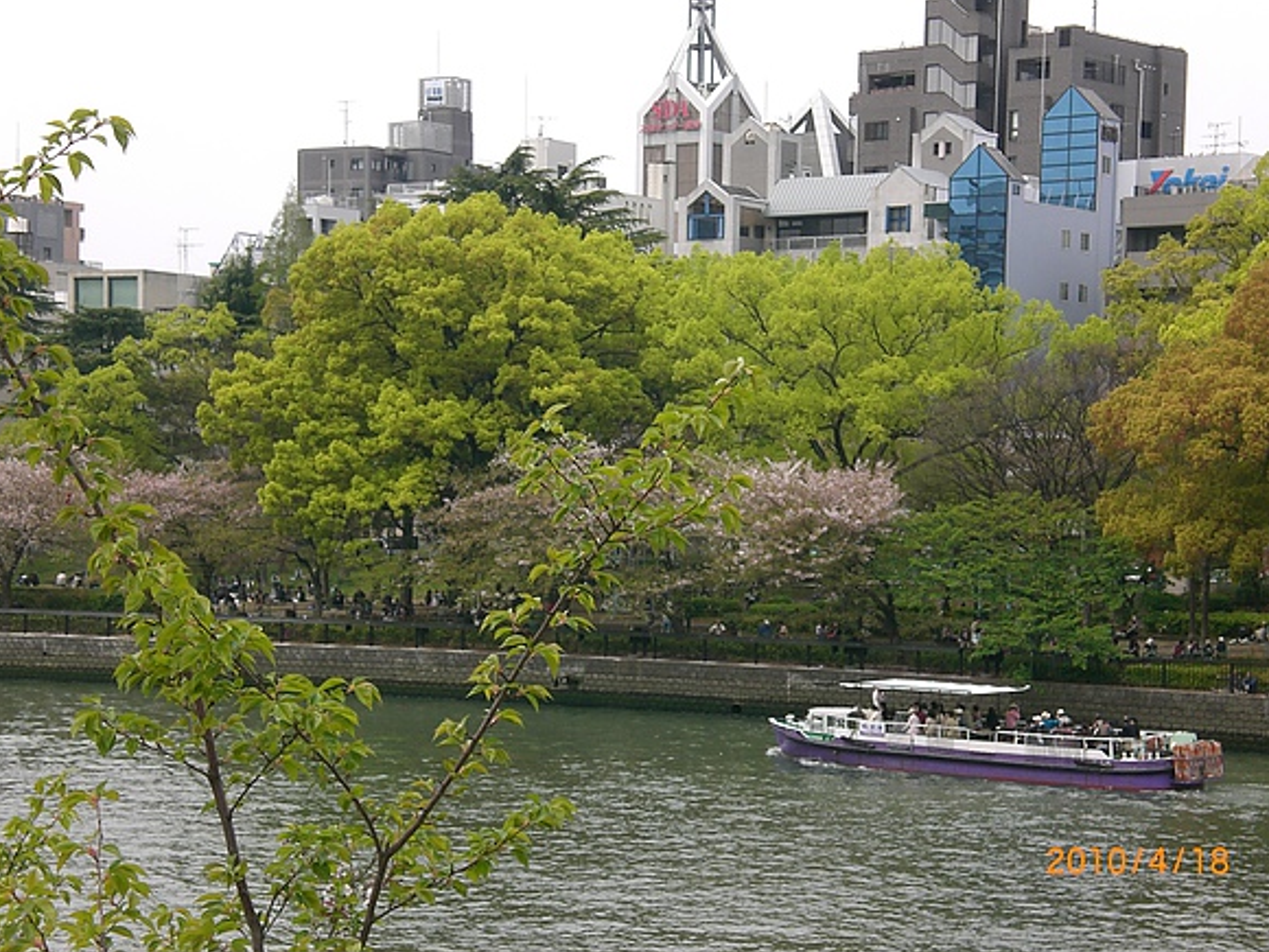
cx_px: 652
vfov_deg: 16.4
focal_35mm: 90
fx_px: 3299
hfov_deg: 21.8
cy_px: 468
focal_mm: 14.49
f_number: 5
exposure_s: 1/250
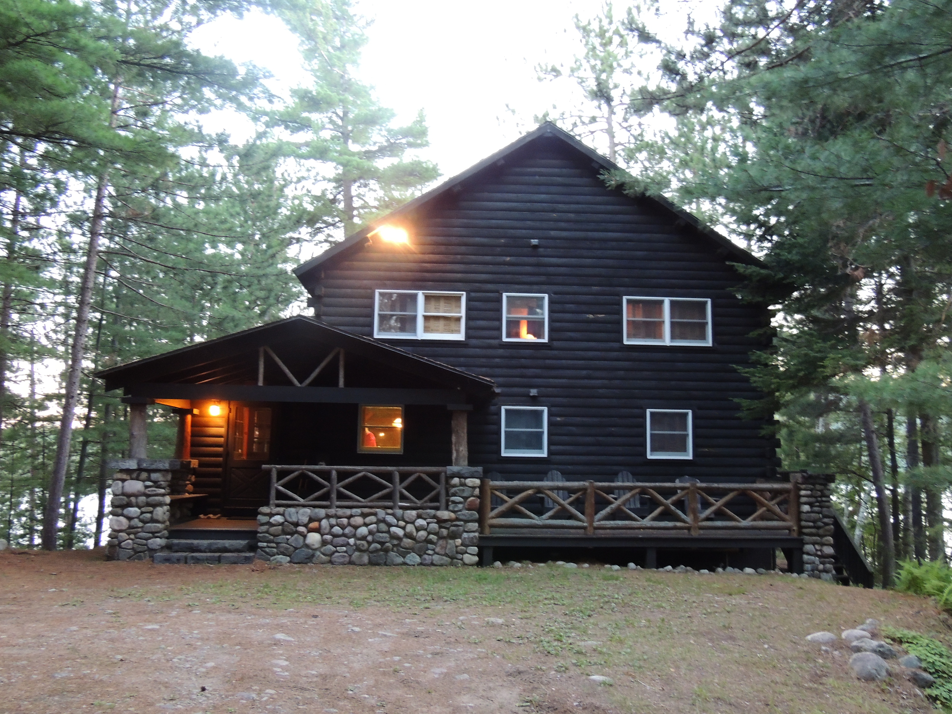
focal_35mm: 30
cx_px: 476
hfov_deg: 60.0
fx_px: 825
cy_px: 357
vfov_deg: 46.8
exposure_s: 1/8
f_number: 3.1
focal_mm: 5.3
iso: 560
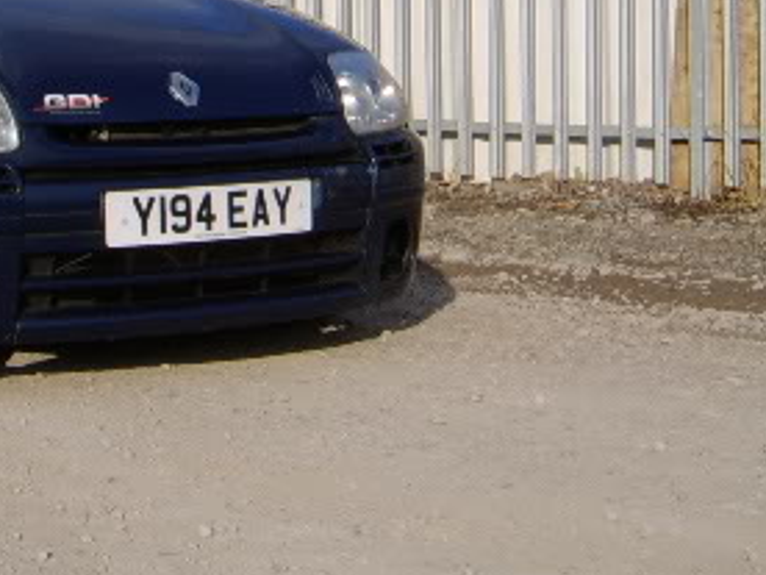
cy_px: -36
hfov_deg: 24.9
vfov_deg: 19.7
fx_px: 1593
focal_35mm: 72
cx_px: -108
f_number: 6.7
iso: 71
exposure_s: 1/353
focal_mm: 8.13
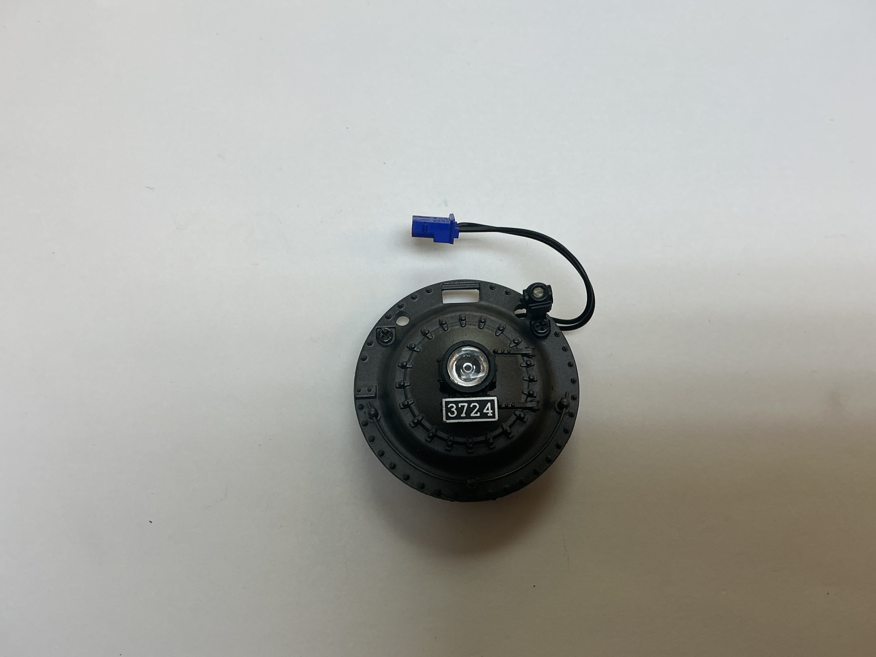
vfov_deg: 48.2
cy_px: 328
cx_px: 438
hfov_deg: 61.7
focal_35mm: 29
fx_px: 734
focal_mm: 3
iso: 32
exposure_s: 1/120
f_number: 1.8
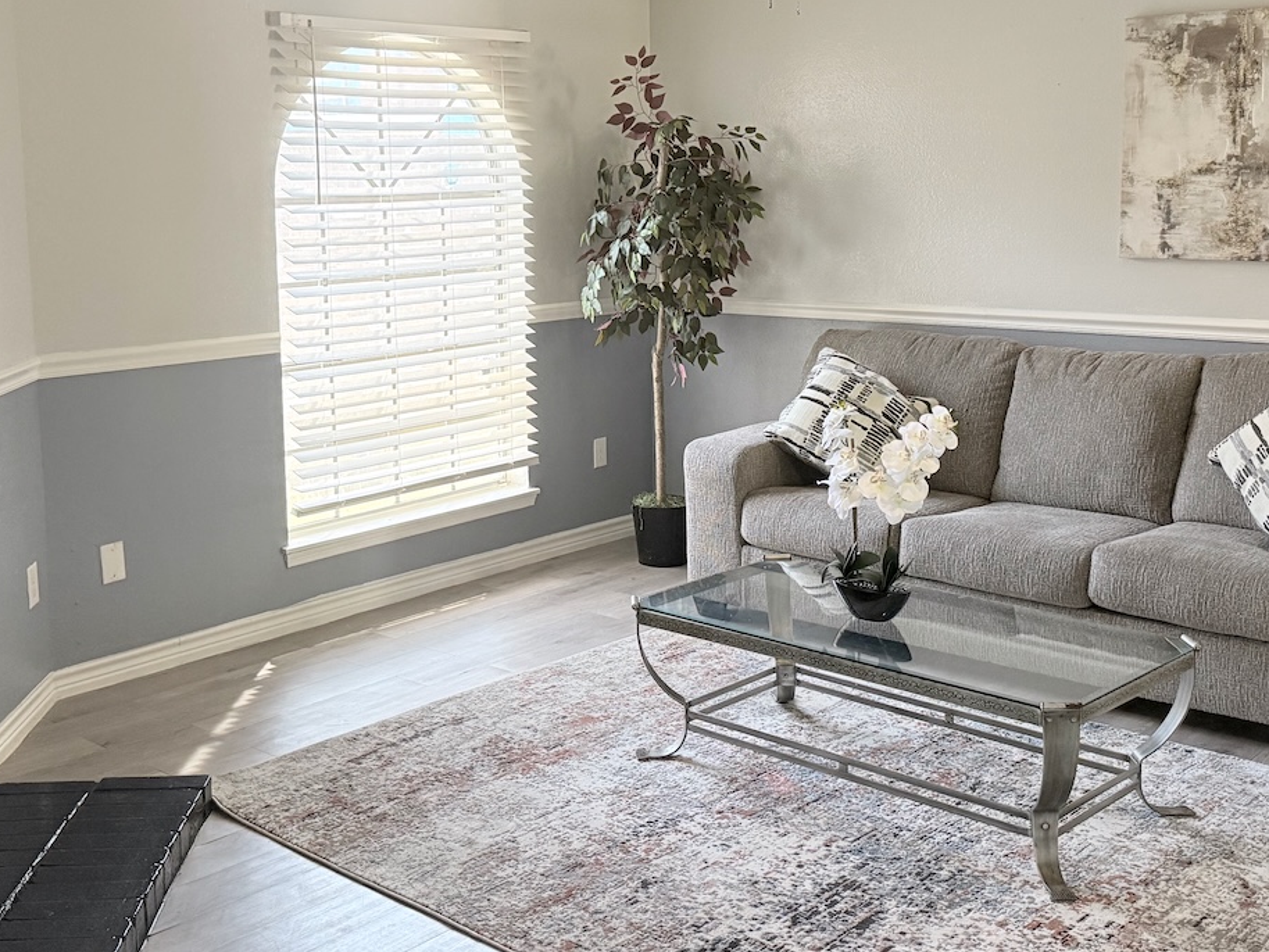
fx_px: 1540
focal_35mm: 42
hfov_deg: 44.7
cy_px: 341
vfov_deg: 34.1
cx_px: 582
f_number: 1.78
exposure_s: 1/60
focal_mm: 6.76
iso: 500
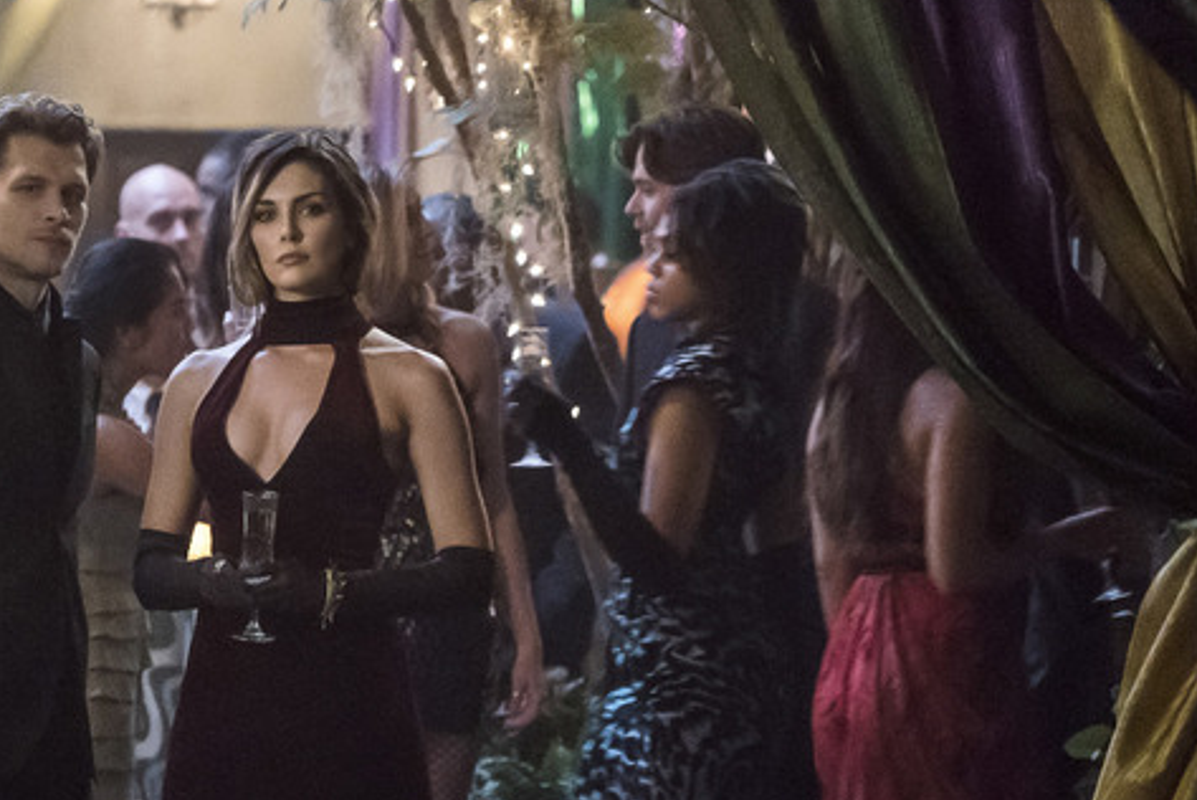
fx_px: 10979
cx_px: 311
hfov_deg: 6.2
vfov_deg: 4.2
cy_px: 642
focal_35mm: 330
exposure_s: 1/60
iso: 12800
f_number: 4
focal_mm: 200
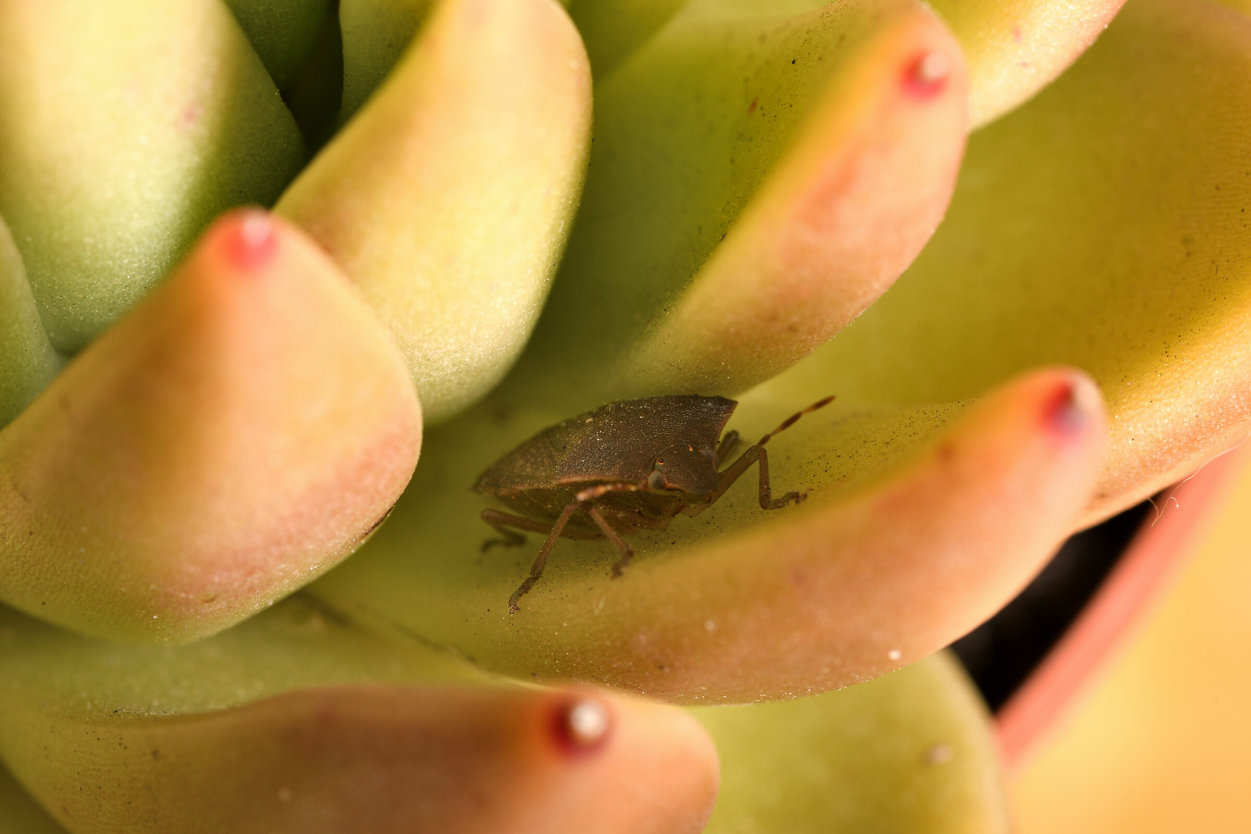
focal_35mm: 157
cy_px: 417
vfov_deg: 8.7
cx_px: 626
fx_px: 5455
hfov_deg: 13.1
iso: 100
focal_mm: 105
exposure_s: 1/250
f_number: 16
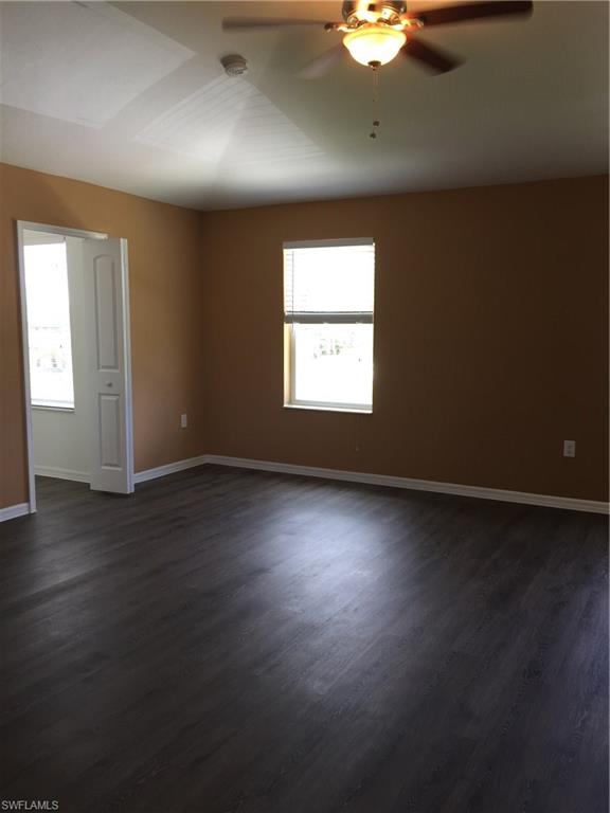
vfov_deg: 61.7
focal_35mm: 29
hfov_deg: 48.2
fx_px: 681
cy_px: 406
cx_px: 305
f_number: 2.2
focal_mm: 4.15
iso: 32
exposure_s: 1/60
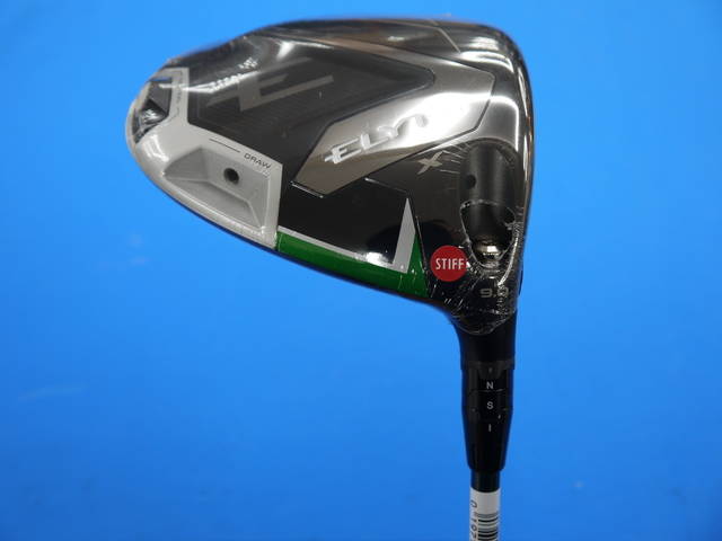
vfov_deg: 30.3
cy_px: 270
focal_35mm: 48
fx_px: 1001
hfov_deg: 39.7
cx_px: 361
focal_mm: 24
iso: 160
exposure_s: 1/60
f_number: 4.5
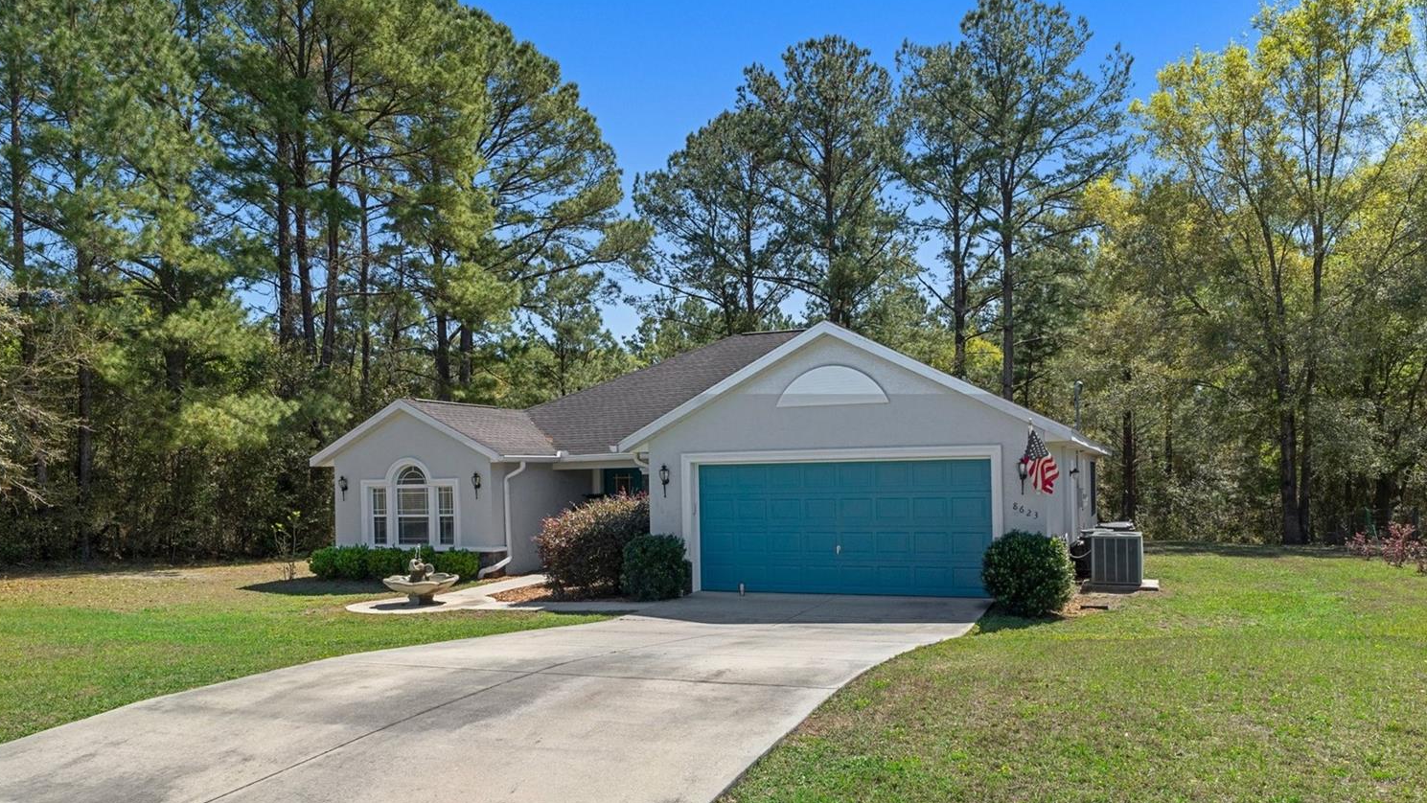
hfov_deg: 69.9
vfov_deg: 42.7
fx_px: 1022
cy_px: 475
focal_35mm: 27
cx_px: 722
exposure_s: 1/250
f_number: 9.5
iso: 320
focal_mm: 16
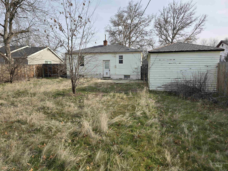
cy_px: 86
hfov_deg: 73.9
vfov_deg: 58.9
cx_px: 114
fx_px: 151
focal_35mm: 23
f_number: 1.7
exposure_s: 1/531
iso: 12
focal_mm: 6.3
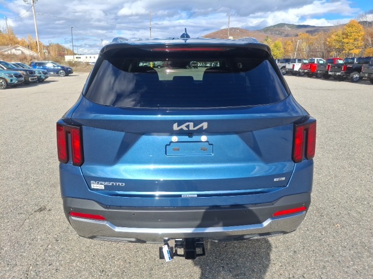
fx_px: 269
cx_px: 186
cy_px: 140
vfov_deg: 54.9
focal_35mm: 25
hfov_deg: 69.4
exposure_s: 1/1567
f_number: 1.8
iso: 30
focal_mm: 4.69
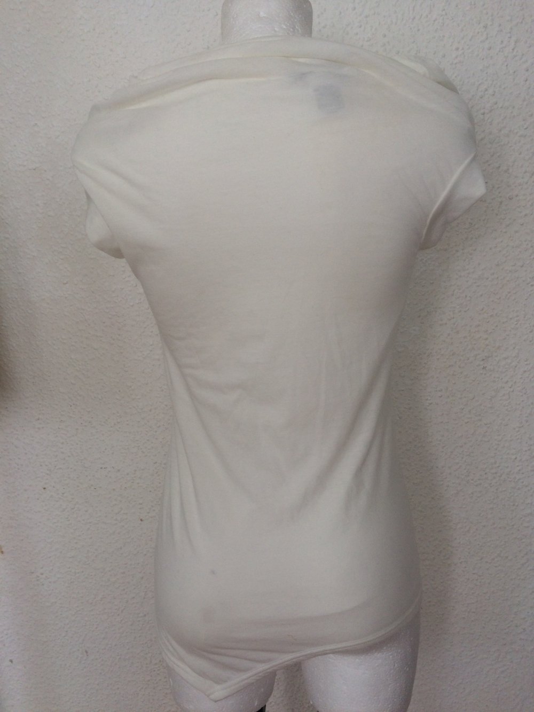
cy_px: 356
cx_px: 267
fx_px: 596
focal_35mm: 29
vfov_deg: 61.7
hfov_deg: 48.2
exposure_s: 1/120
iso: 50
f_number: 2.2
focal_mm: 4.15
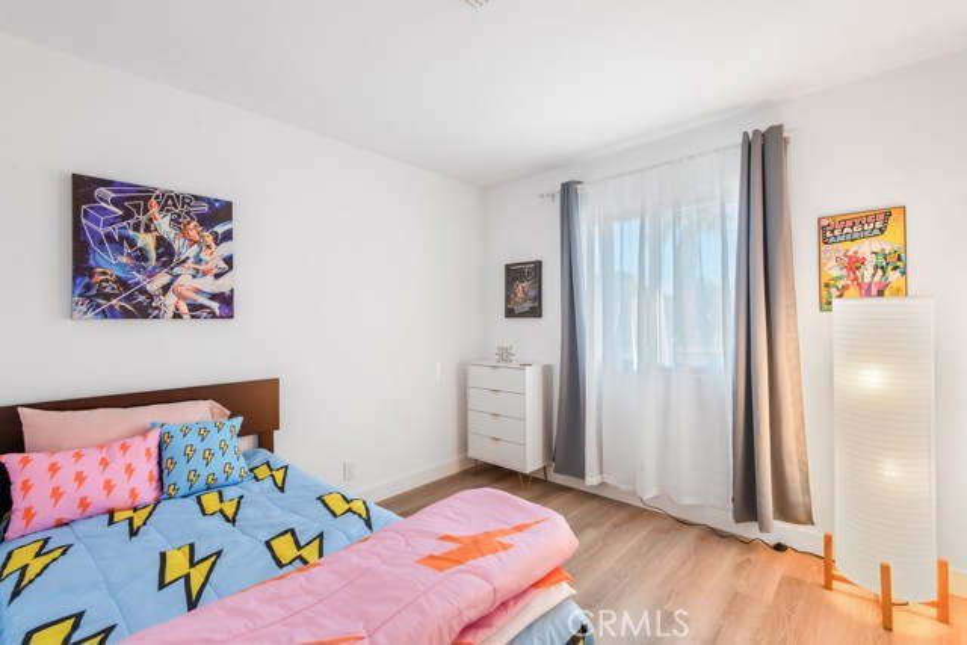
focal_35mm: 16
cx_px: 484
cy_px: 322
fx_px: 430
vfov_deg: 73.8
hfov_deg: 96.7
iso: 64
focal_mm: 16
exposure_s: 1/20
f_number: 8
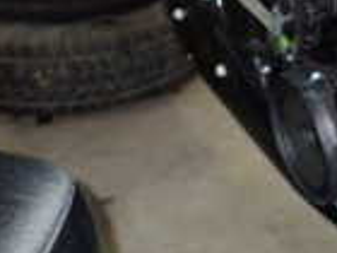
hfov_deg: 16.7
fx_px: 1042
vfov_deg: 13.8
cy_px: 53
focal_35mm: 107
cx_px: 506
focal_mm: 4.5
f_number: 5.6
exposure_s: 1/30
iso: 800
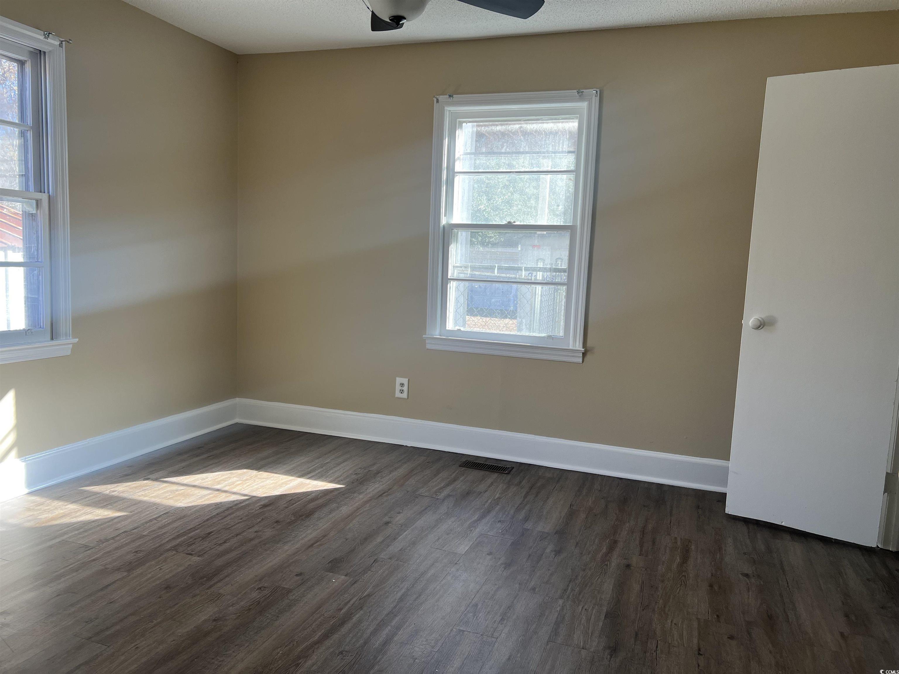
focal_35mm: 26
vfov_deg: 53.1
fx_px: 675
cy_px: 337
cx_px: 450
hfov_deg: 67.3
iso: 40
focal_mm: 5.7
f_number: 1.5
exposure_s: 1/194
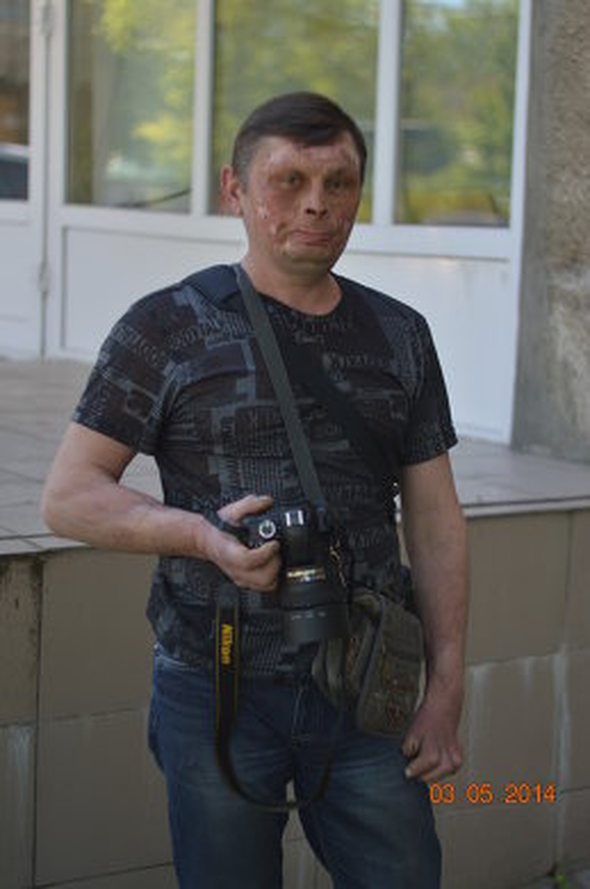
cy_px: 444
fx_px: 1183
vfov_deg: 41.2
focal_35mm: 48
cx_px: 295
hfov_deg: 28.0
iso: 100
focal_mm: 32
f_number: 2
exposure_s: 1/640
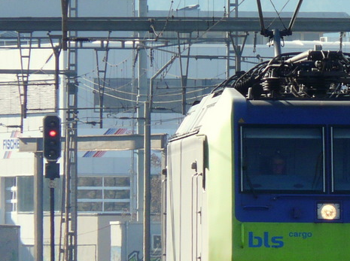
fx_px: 7721
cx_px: 352
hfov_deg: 2.6
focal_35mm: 765
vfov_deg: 1.9
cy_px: 167
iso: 100
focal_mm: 58.4
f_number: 5.6
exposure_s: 1/250
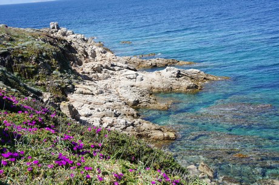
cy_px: 92
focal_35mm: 44
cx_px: 140
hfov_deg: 45.0
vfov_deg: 30.8
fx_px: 337
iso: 200
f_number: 13
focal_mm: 29
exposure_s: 1/125
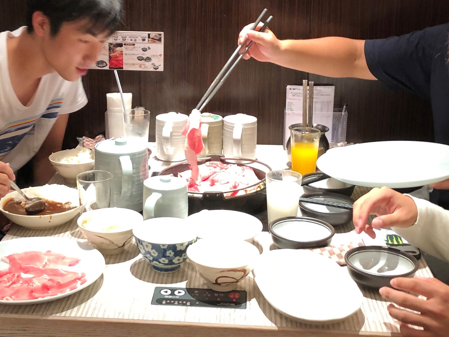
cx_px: 166
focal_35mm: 58
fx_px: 752
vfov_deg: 25.2
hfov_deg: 33.1
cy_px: 130
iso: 50
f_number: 1.8
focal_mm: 3.99
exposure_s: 1/17
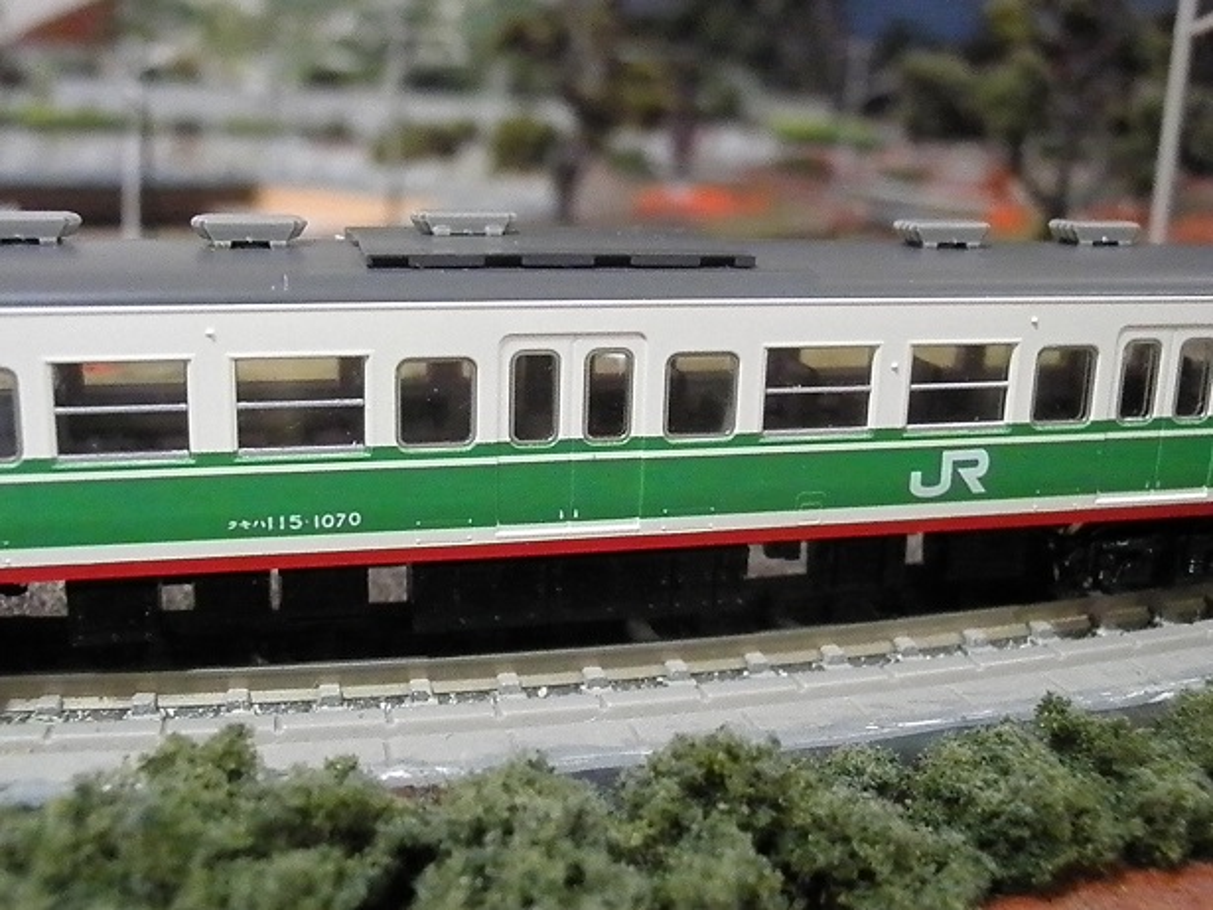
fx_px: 1436
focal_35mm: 41
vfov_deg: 35.1
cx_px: 606
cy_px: 455
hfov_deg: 45.8
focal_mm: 7.3
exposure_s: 1/60
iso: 3200
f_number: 3.9
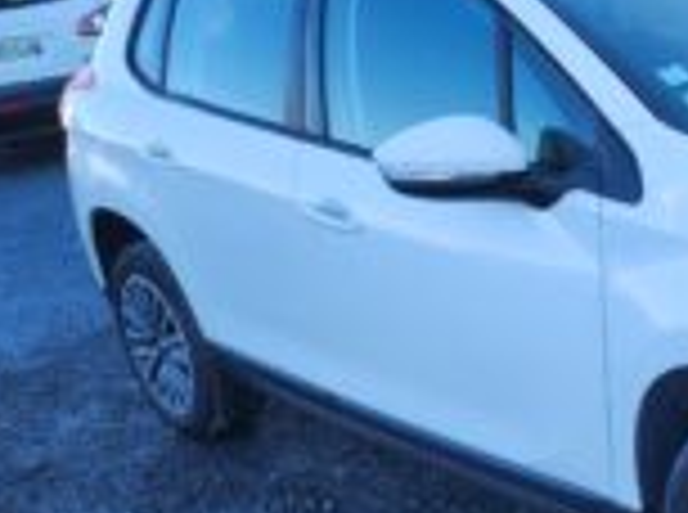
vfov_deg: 24.6
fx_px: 1170
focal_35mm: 59
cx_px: 789
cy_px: 322
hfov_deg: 29.1
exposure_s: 1/458
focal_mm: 5
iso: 50
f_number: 1.8
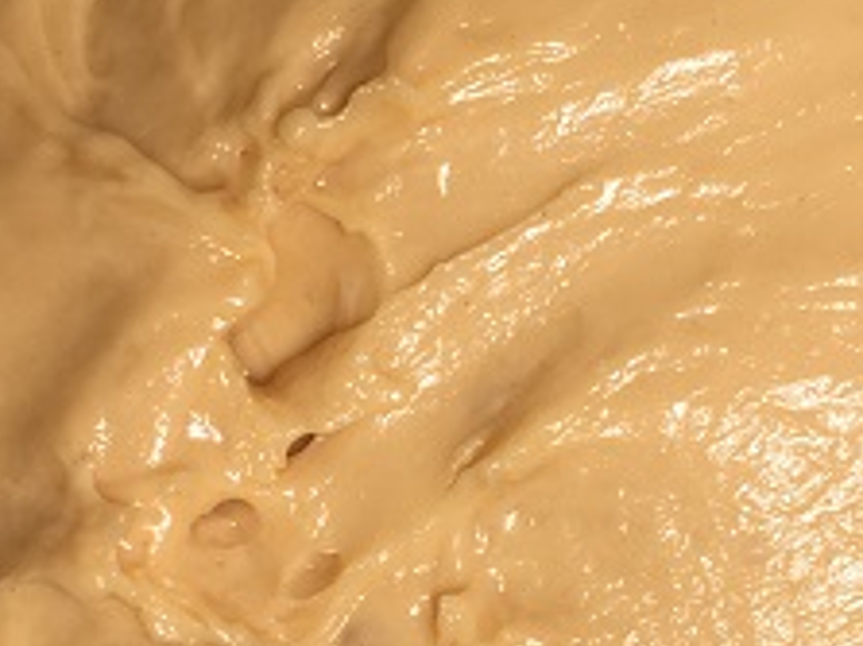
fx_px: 1620
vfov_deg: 22.3
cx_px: 441
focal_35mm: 65
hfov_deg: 29.8
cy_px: 513
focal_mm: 4.15
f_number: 2.2
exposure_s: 1/100
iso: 25
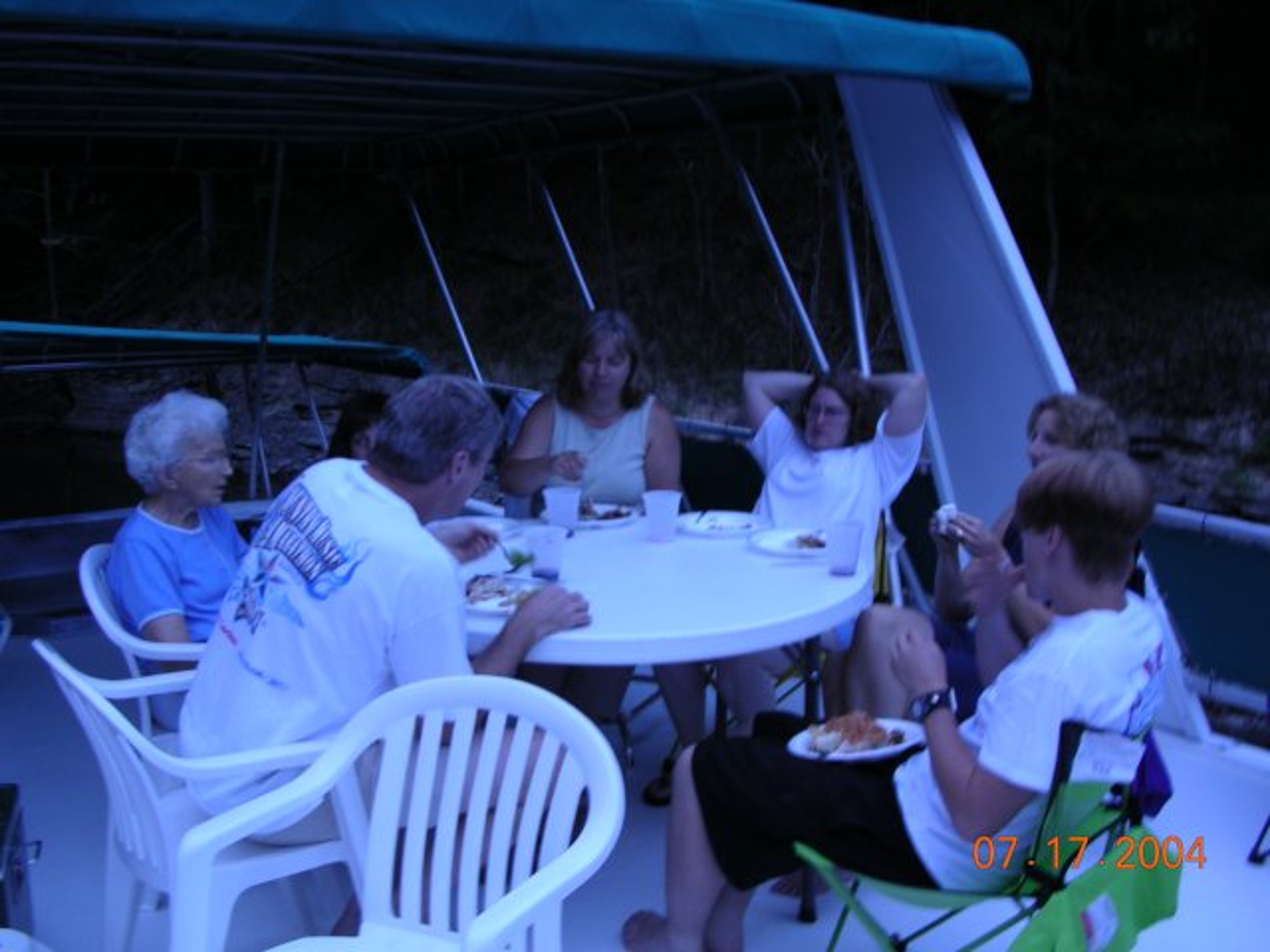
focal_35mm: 38
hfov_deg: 49.0
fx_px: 1394
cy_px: 476
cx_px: 635
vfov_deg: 37.7
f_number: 2.8
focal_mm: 5.8
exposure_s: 1/12.6
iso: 100
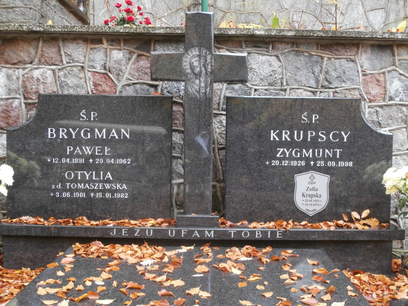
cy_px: 153
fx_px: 448
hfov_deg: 49.0
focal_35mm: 38
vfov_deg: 37.7
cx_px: 204
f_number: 3.9
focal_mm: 6.67
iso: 200
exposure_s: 1/10
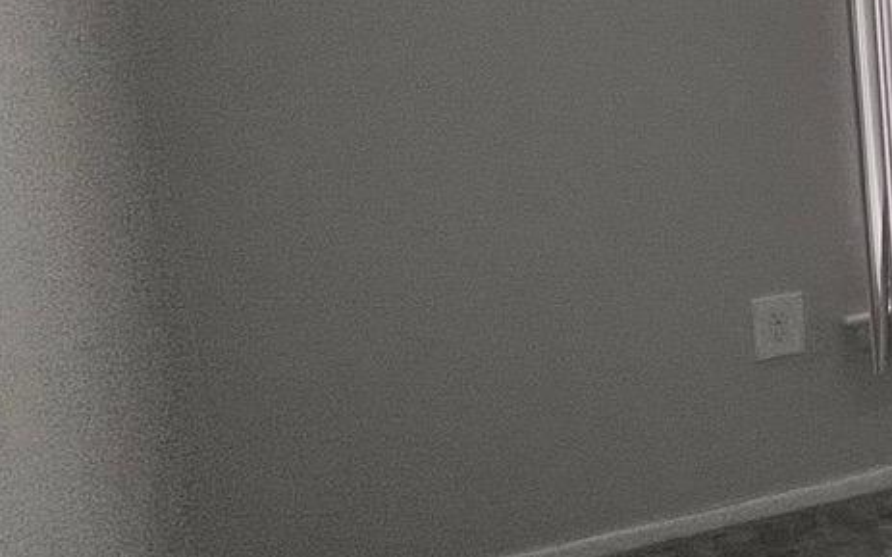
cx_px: 1896
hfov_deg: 17.9
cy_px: -31
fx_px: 1482
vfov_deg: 20.4
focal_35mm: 61
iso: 100
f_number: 1.8
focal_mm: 1.57
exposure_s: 1/120
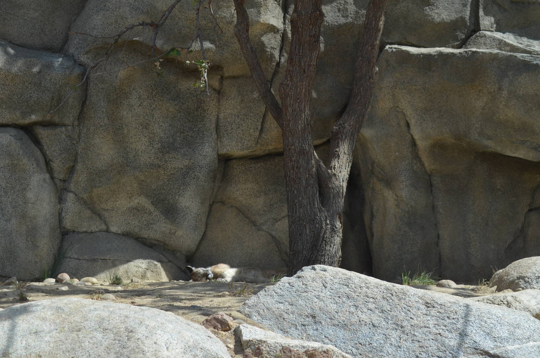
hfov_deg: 19.5
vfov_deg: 13.0
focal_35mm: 105
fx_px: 1572
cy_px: 179
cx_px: 270
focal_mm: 70
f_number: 5.6
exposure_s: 1/640
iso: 200
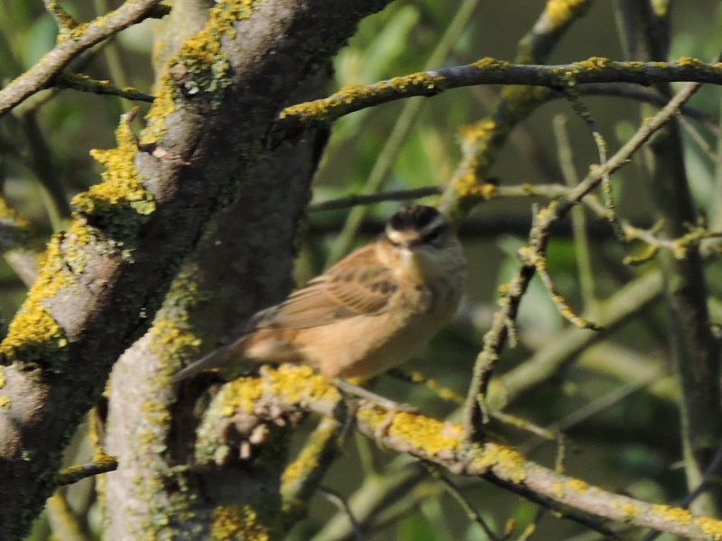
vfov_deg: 2.1
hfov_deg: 2.8
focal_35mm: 700
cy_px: 270
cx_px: 361
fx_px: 14600
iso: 100
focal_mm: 125.4
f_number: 7.1
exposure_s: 1/160
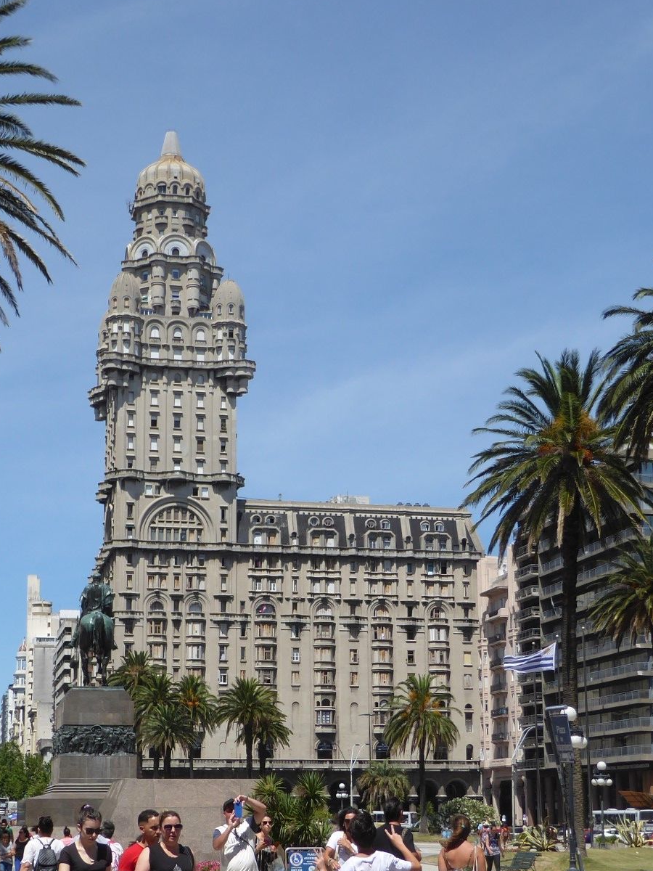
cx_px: 278
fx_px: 1509
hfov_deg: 24.4
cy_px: 580
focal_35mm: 60
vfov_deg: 31.9
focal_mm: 6.3
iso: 80
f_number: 3.7
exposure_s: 1/800
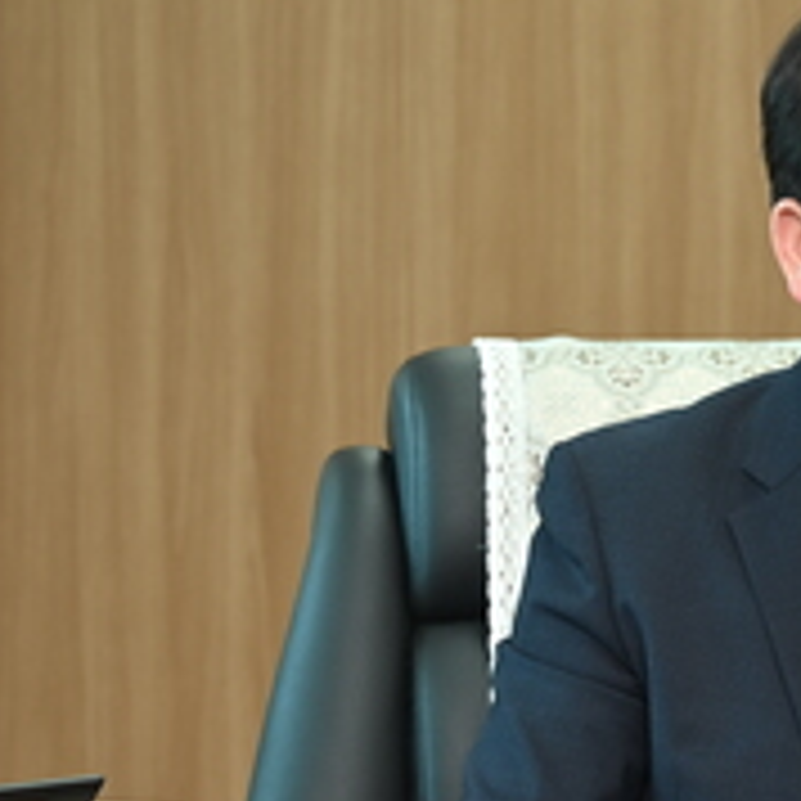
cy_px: 596
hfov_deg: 8.6
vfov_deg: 8.7
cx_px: 976
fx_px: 5236
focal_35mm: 200
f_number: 4
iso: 280
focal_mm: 70
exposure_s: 1/60
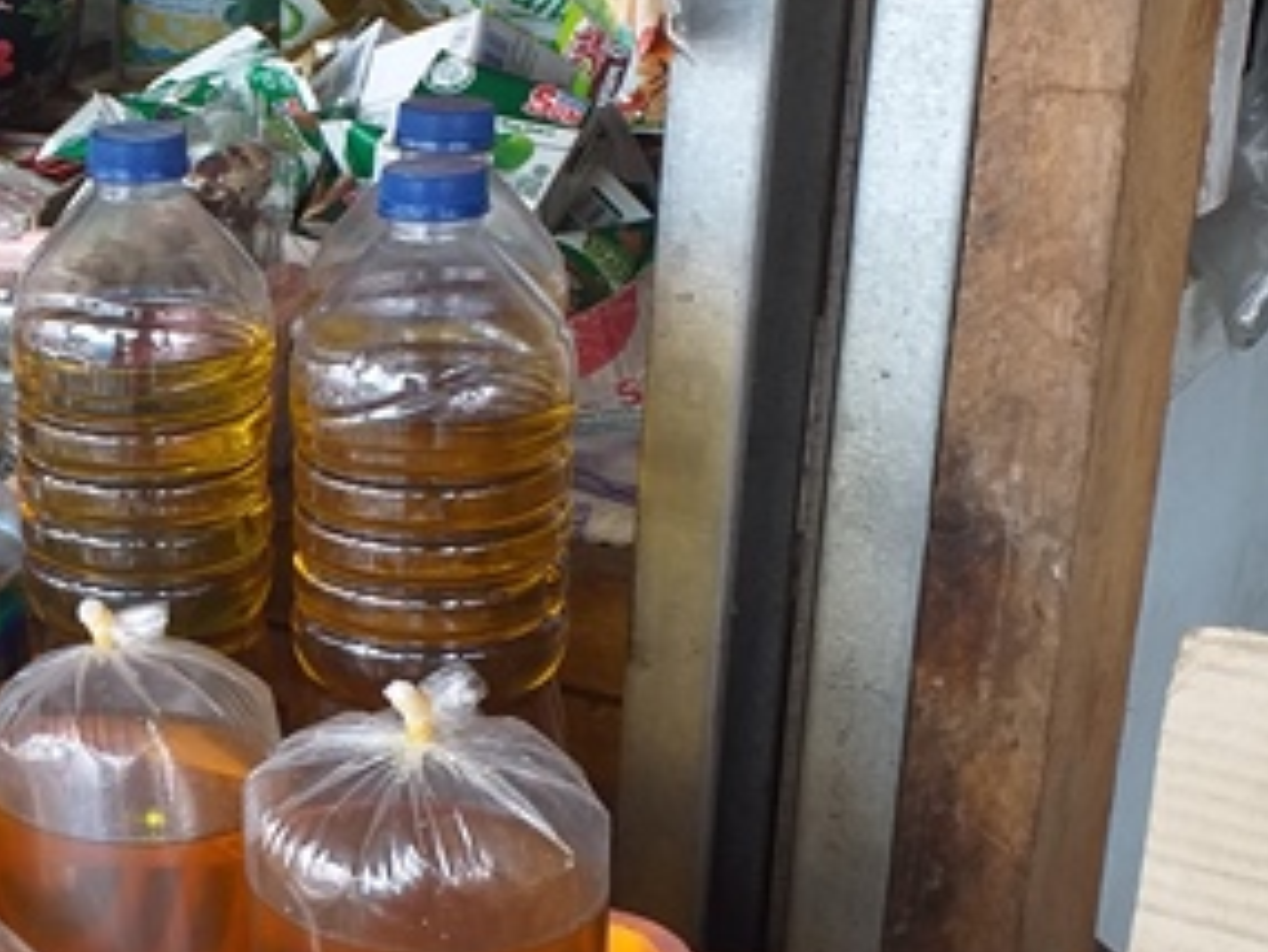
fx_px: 2675
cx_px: -31
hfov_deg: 25.2
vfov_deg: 20.1
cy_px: 672
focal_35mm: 73
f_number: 1.9
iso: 64
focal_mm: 3.6
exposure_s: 1/50
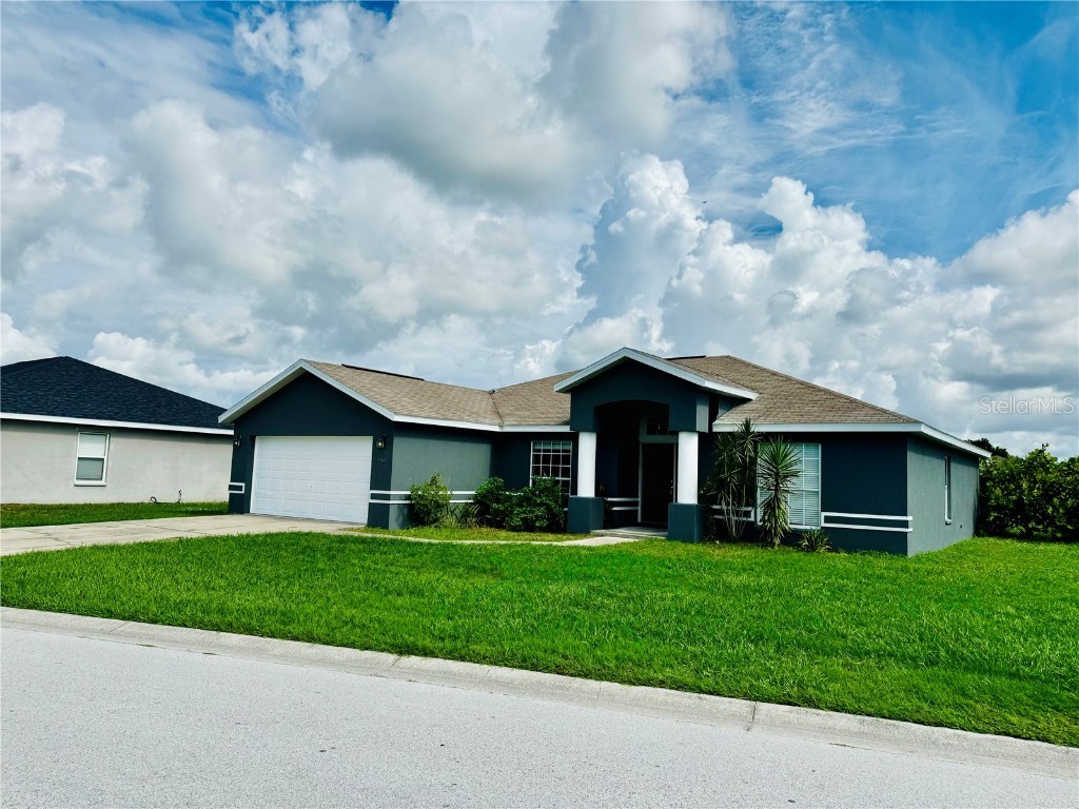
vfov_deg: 56.8
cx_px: 540
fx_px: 748
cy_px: 404
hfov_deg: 71.6
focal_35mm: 24
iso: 80
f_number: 1.78
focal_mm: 6.76
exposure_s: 1/10417
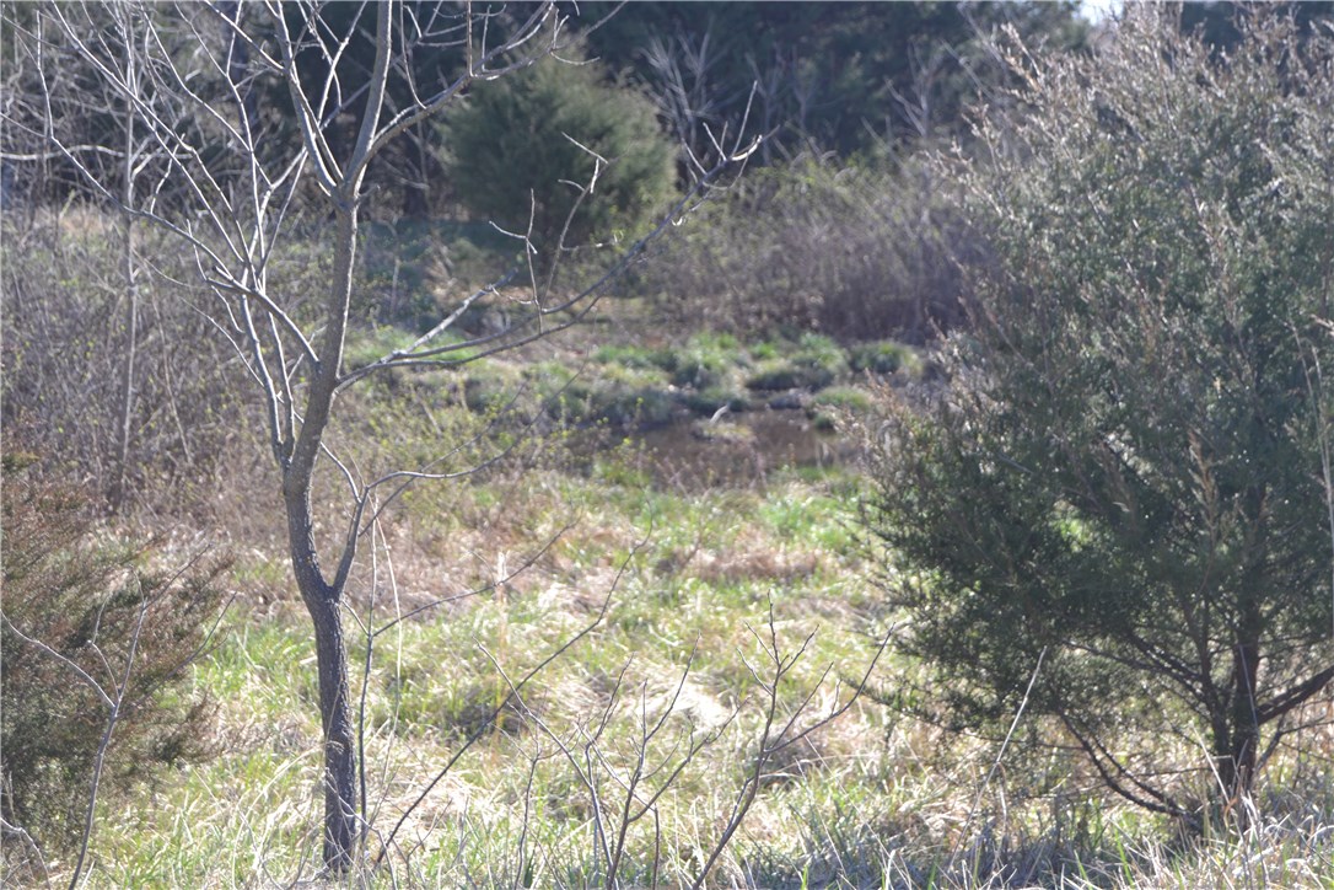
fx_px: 2501
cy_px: 445
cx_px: 667
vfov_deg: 20.2
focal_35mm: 68
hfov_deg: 29.9
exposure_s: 1/125
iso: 100
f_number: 5.6
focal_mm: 45
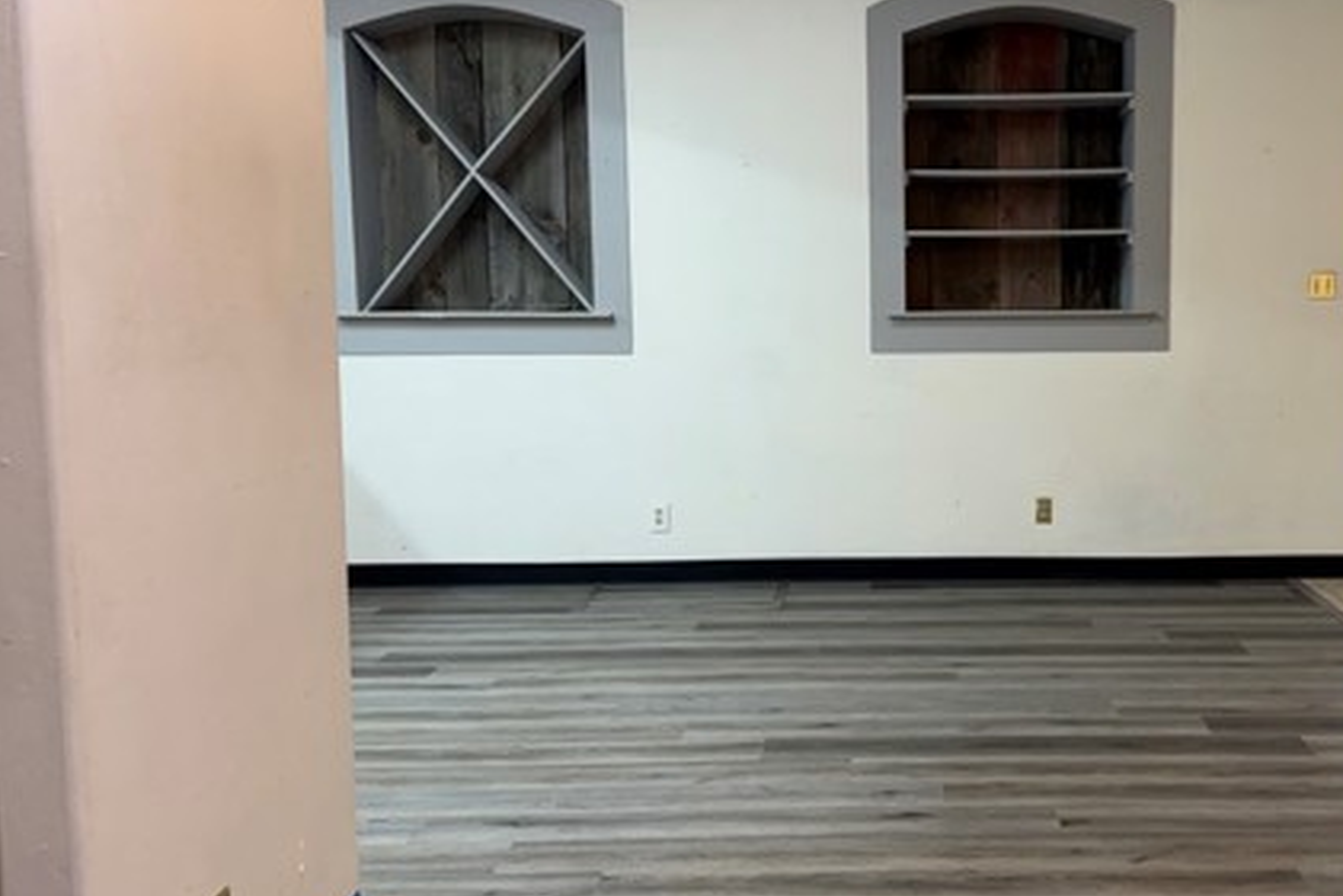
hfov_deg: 49.6
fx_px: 1418
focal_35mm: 38
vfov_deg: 35.0
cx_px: 918
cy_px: 422
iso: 200
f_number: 1.78
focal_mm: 6.76
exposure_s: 1/120
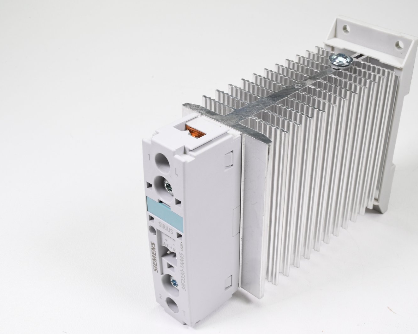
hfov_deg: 36.5
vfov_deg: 29.7
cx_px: 251
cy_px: 167
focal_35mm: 51
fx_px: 631
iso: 800
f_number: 20
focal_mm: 30
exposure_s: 1/40
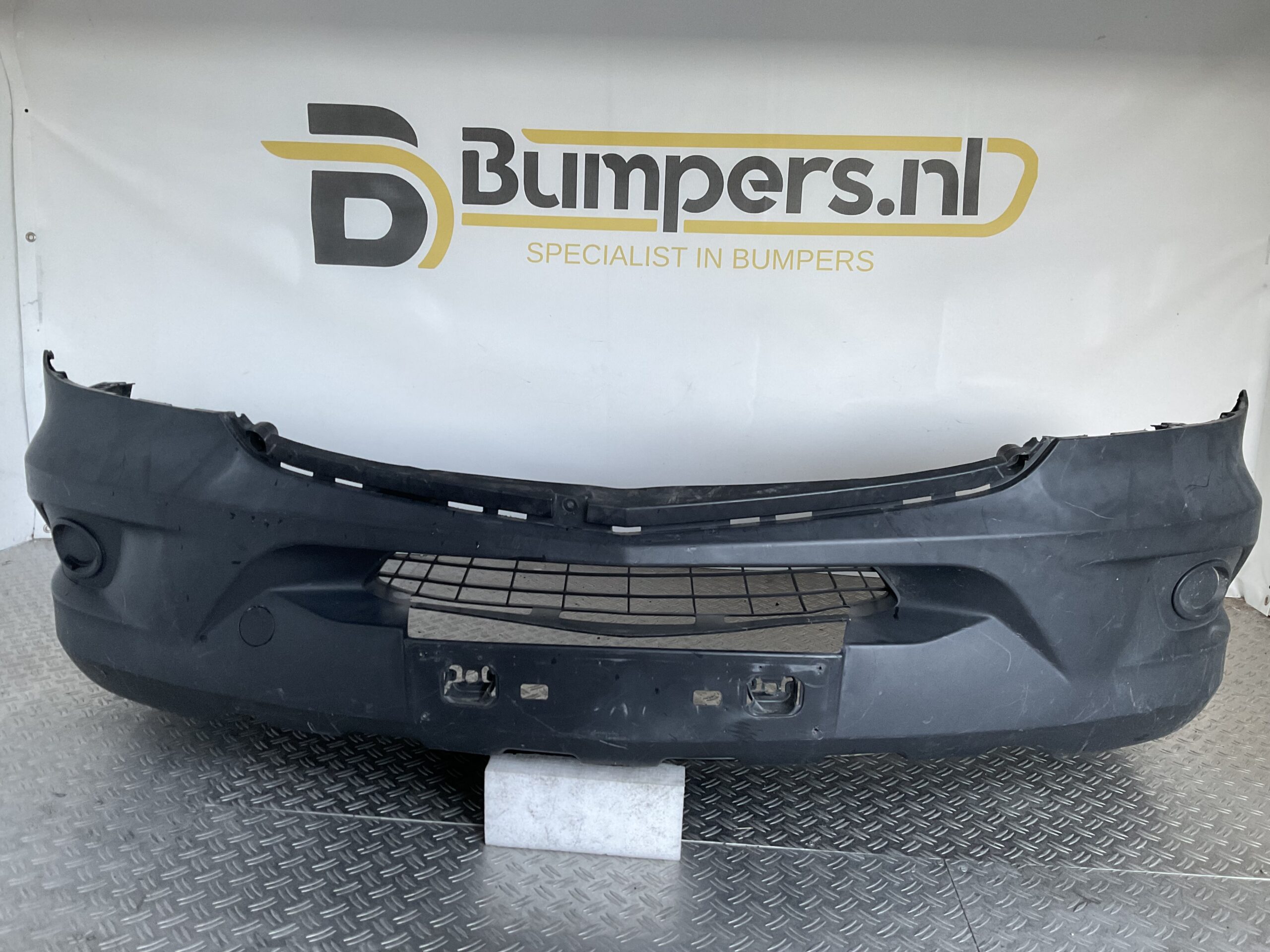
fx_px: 1064
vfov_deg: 48.2
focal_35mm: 29
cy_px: 476
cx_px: 635
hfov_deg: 61.7
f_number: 1.8
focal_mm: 3
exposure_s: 1/60
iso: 64
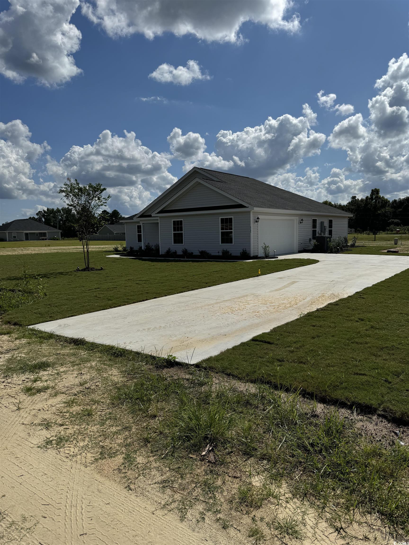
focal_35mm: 24
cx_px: 204
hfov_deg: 56.8
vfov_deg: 71.6
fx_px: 378
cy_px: 272
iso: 80
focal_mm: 6.76
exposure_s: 1/12346
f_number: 1.78
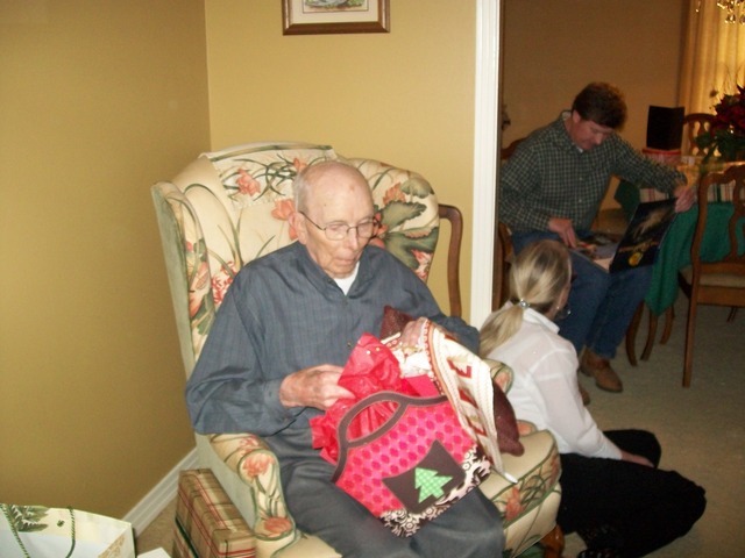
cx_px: 372
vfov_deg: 39.7
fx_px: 775
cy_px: 279
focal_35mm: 36
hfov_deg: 51.4
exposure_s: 1/60
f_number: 2.7
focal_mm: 6
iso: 160
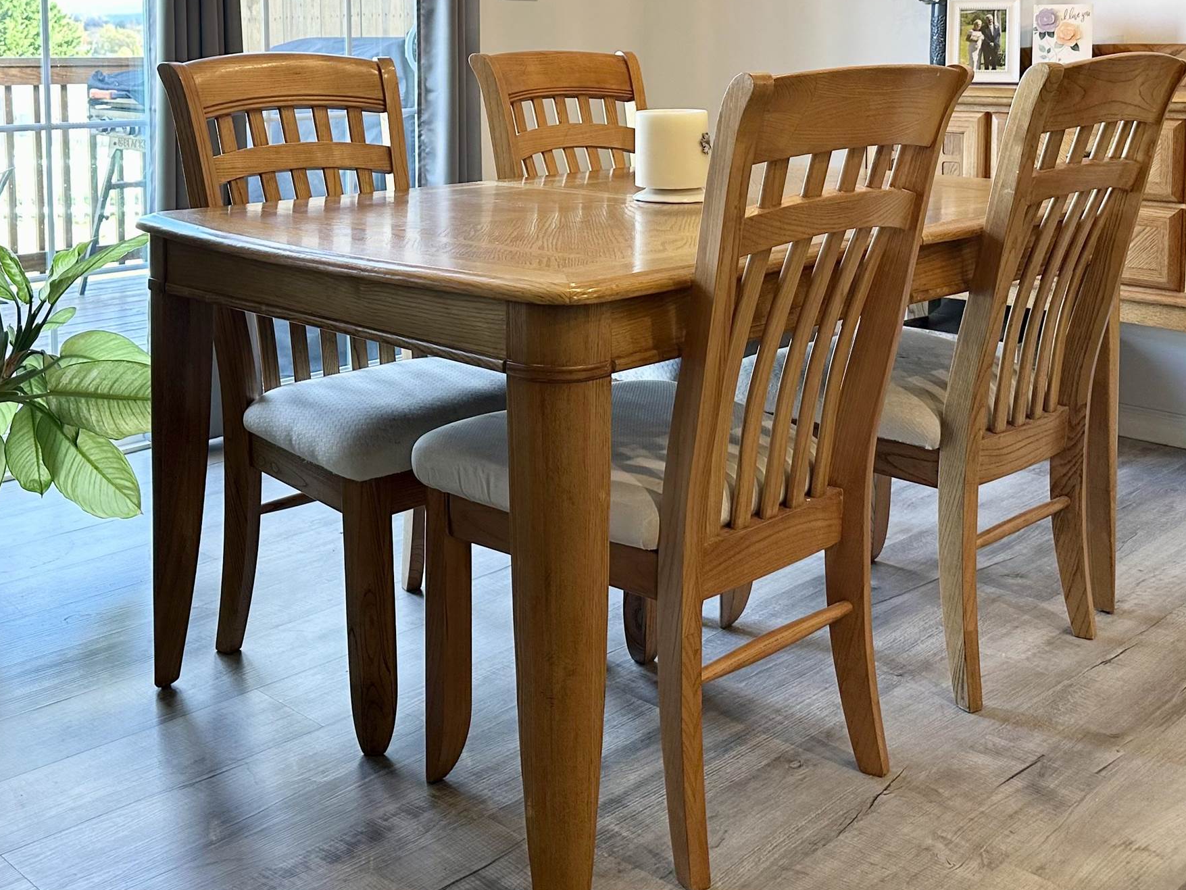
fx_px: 1439
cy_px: 143
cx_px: 556
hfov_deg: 44.8
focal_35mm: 42
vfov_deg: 33.1
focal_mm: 6.86
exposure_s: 1/120
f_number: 1.78
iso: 125
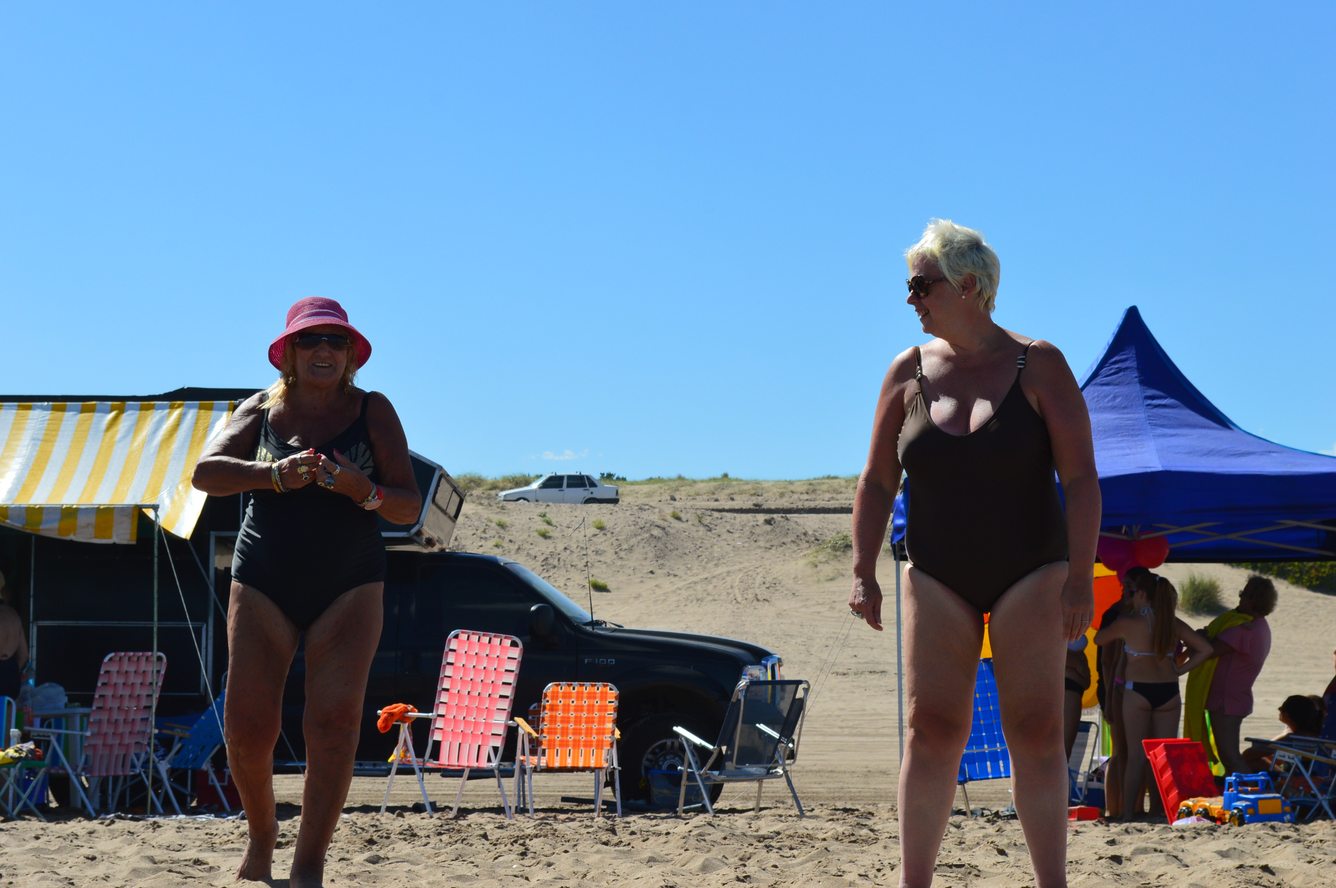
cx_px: 668
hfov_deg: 24.6
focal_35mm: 82
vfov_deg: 16.5
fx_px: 3059
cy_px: 444
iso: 360
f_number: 11
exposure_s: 1/500
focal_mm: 55
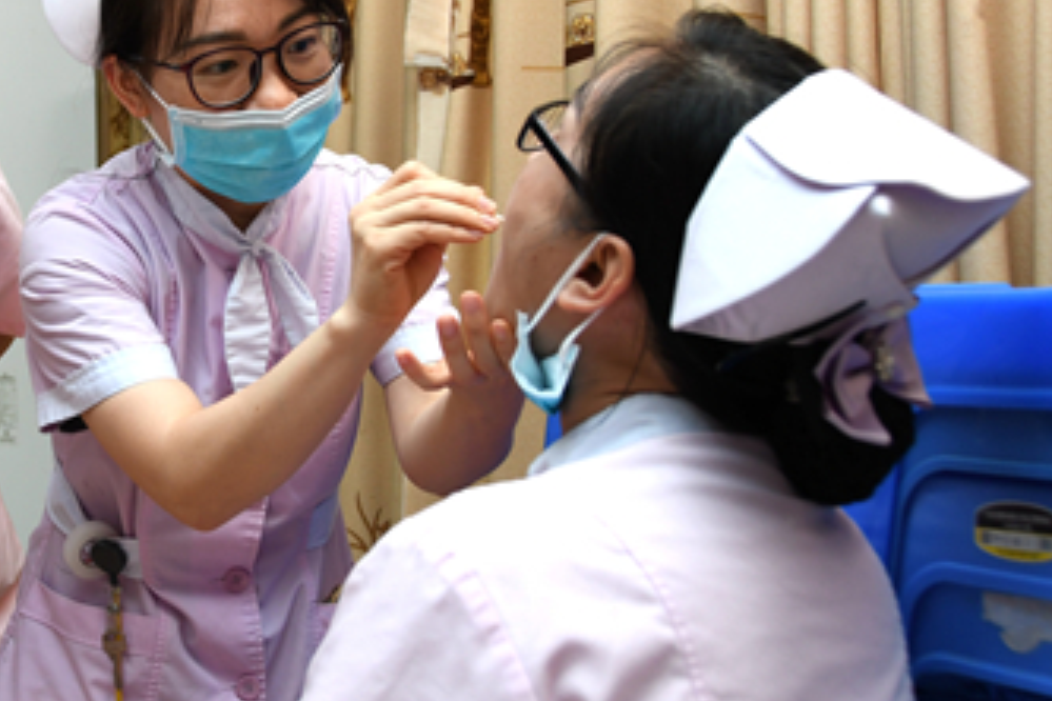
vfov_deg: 25.0
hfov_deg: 35.1
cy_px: 261
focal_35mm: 54
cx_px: 142
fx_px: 1578
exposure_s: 1/100
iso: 400
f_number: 3.5
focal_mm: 20
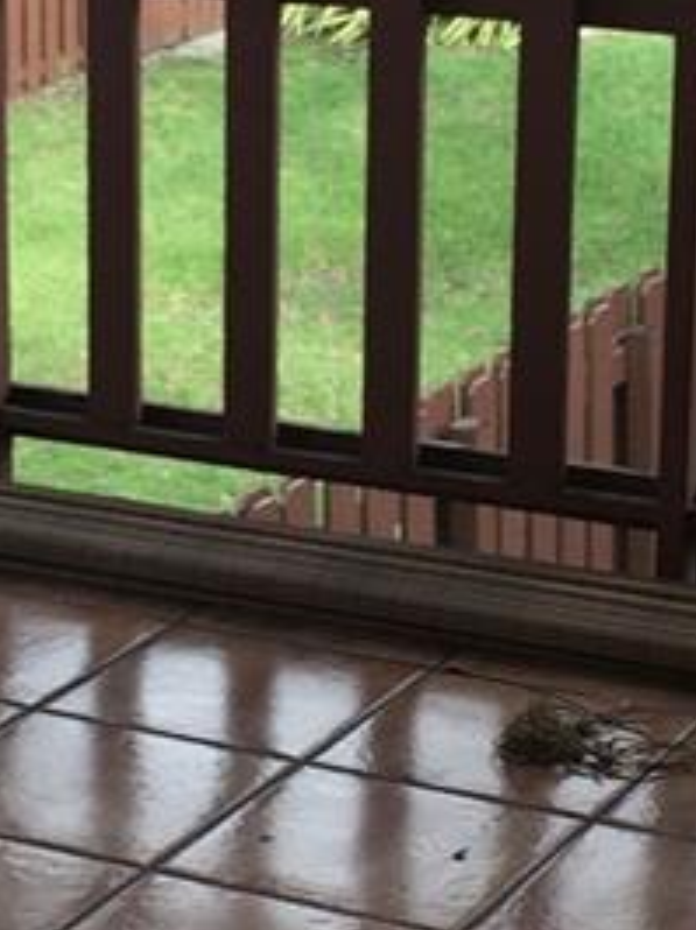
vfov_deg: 15.1
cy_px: 465
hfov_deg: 11.3
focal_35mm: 131
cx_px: 227
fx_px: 3518
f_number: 2.2
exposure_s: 1/60
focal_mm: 4.15
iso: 32
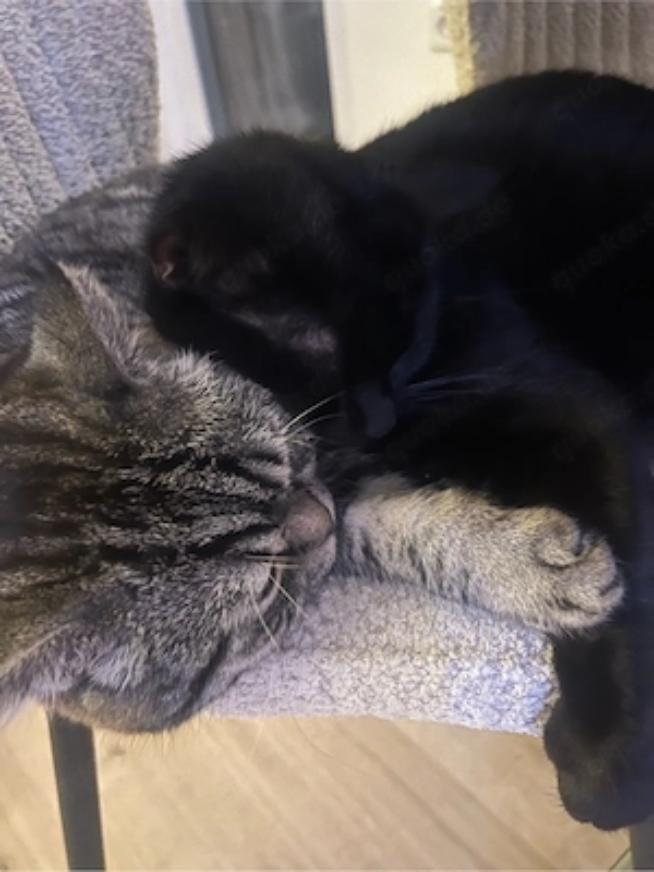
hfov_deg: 53.1
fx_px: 655
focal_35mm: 26
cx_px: 327
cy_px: 436
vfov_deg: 67.3
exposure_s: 1/14
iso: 640
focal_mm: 5.7
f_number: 1.5
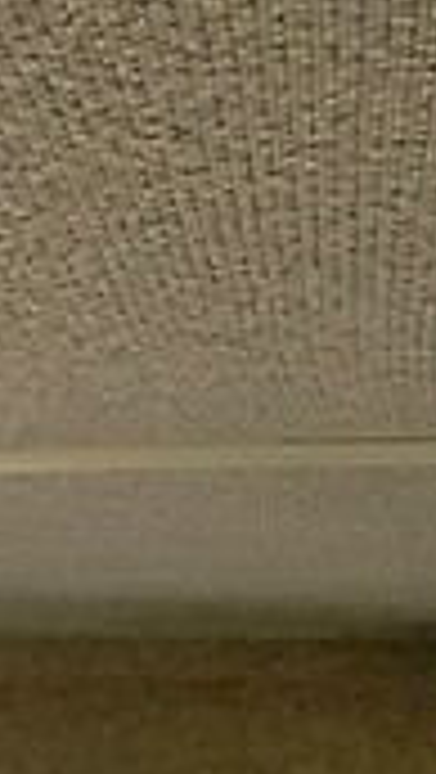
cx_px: -939
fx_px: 2133
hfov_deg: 9.0
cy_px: 1431
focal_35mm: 104
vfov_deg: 16.7
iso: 50
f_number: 2.2
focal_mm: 1.64
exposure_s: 1/100
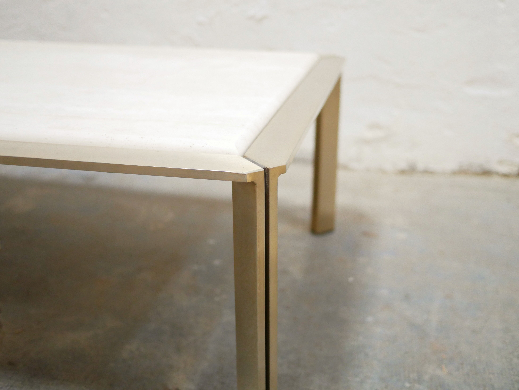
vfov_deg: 36.0
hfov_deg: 46.8
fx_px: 600
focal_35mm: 40
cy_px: 195
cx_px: 260
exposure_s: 1/60
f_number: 1.7
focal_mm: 20
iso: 1600
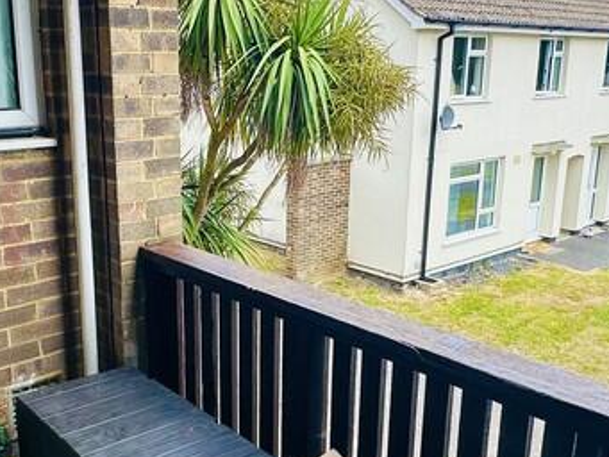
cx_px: 250
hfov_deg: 44.6
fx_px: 739
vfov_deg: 34.3
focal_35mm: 42
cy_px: 255
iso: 40
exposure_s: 1/485
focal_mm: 2.22
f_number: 2.2
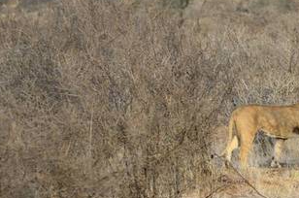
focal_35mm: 681
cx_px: 324
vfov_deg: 2.0
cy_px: 71
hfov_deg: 3.0
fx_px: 5644
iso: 450
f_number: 5.3
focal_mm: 200
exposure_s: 1/640
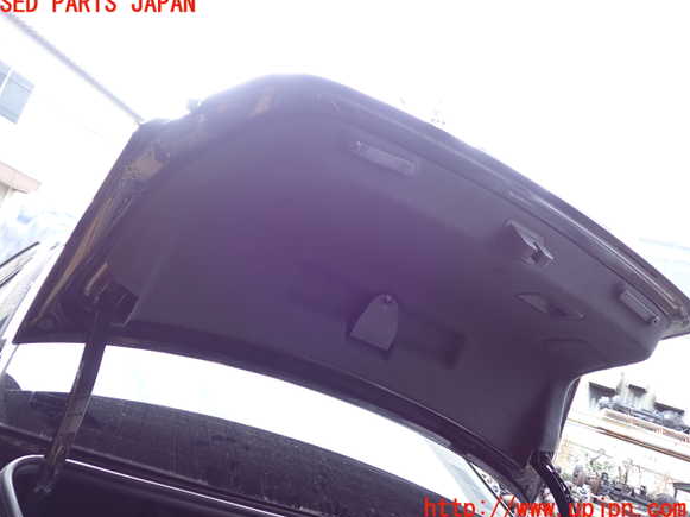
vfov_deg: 45.4
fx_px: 618
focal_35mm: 31
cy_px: 257
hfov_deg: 58.4
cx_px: 336
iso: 100
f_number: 2.3
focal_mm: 5.4
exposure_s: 1/80
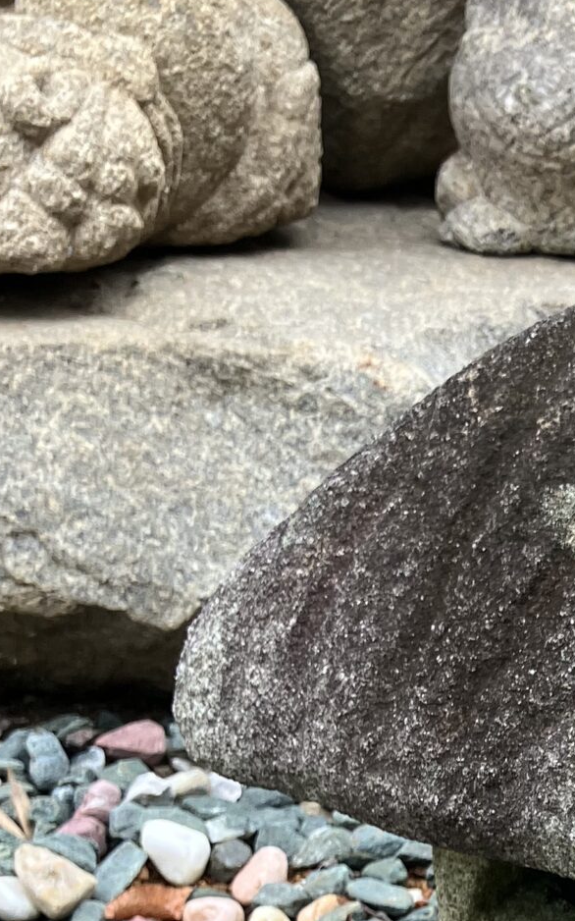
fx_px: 2032
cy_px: 1009
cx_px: 808
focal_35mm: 81
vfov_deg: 23.9
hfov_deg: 15.1
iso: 50
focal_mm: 3.99
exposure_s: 1/121
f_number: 1.8
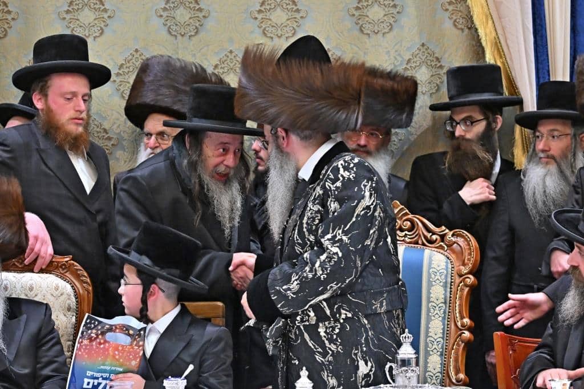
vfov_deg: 10.6
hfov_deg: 15.9
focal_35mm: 129
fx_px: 2092
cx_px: 292
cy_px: 194
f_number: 4
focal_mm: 86
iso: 1600
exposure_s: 1/200
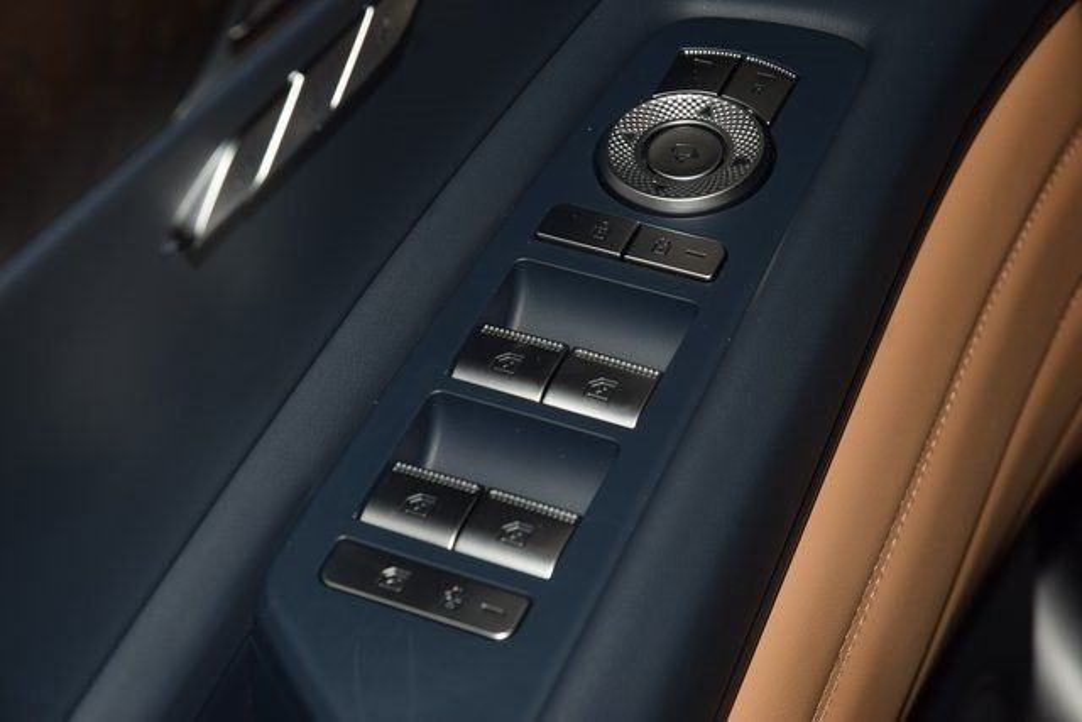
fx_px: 3156
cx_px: 541
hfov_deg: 19.5
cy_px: 361
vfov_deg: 13.0
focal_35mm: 105
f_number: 8
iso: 100
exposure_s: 1/125
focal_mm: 70
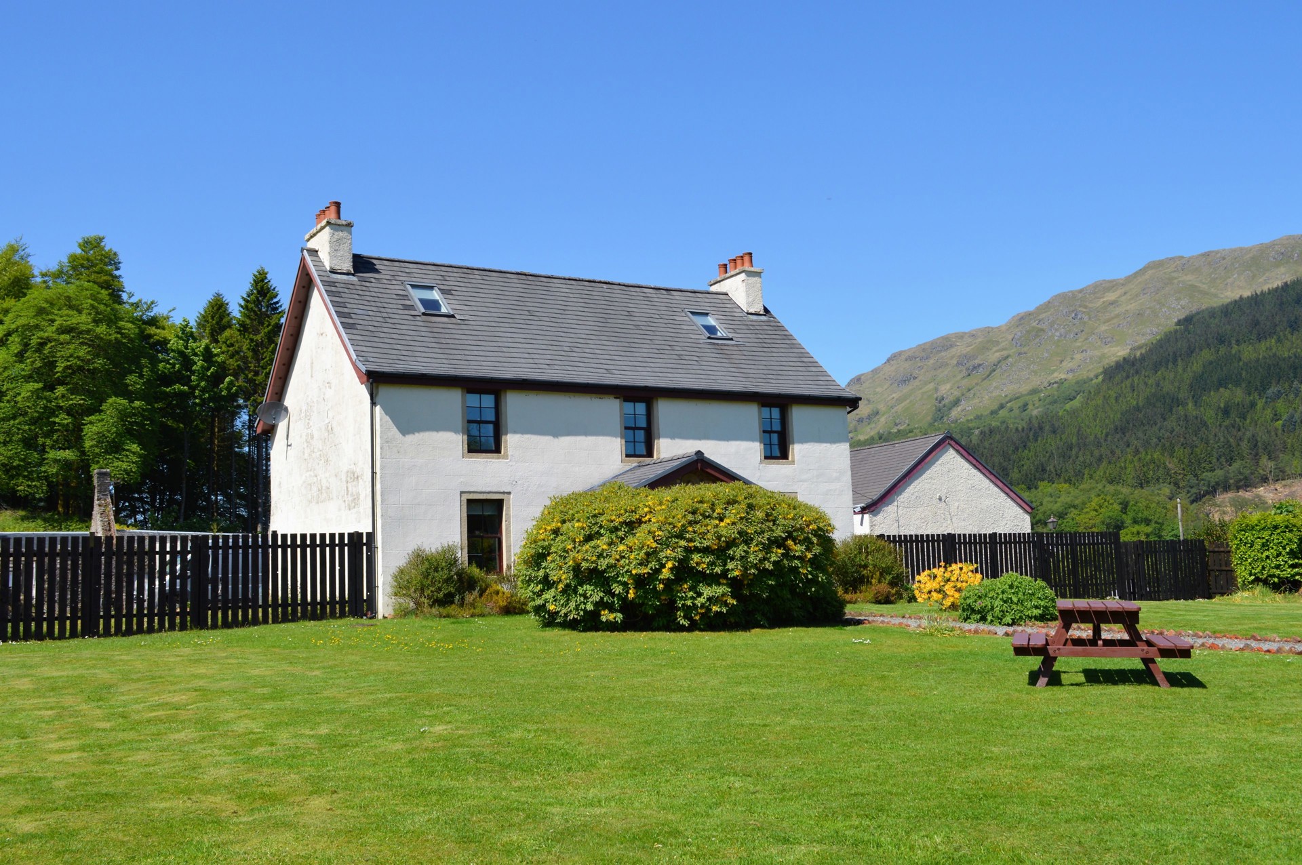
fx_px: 1192
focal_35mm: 33
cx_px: 651
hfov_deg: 57.3
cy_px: 432
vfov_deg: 39.9
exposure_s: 1/320
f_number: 9
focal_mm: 22
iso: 100
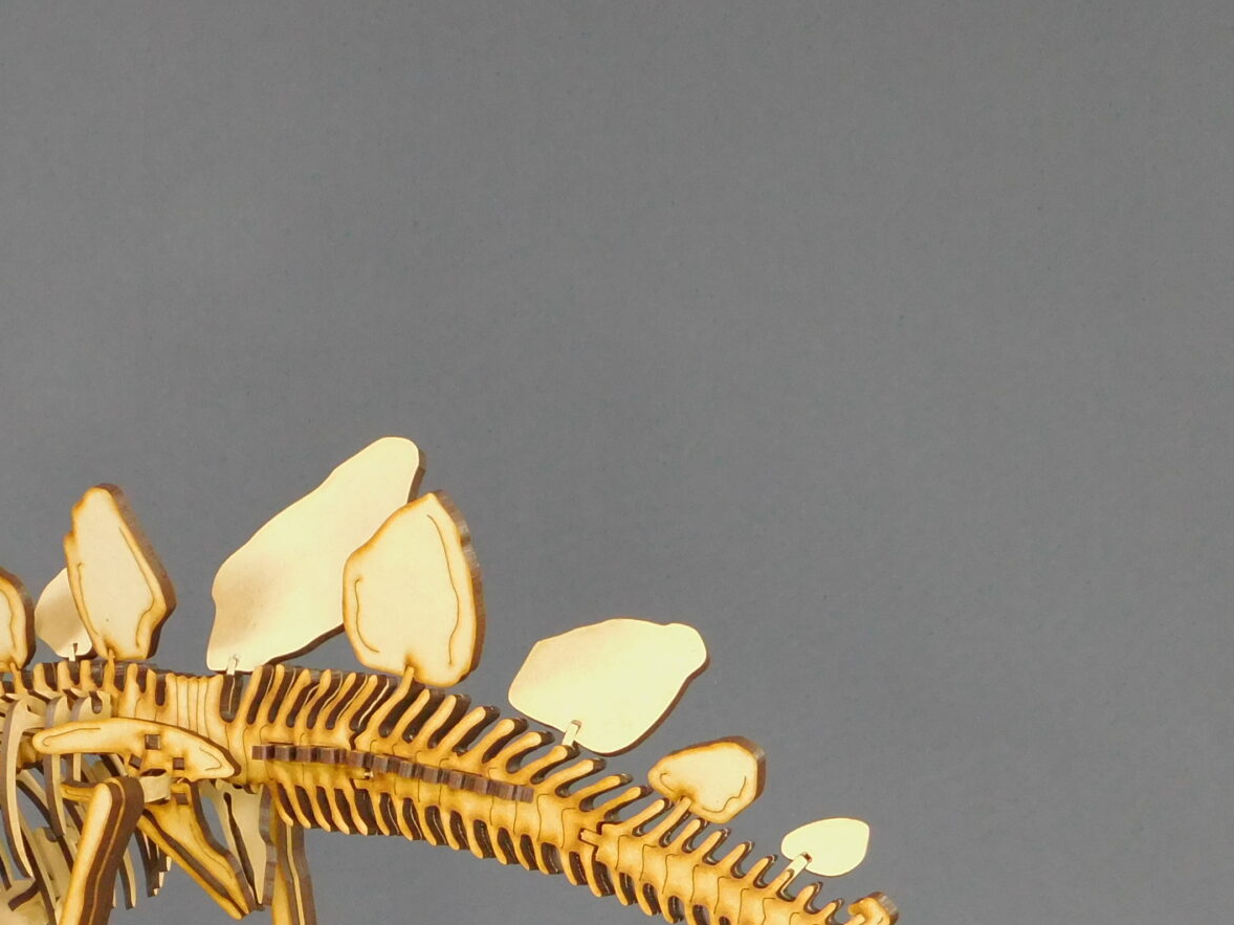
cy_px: 979
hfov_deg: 37.5
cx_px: 353
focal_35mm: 50
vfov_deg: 27.0
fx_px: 1782
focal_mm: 4
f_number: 3
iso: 400
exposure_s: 1/15
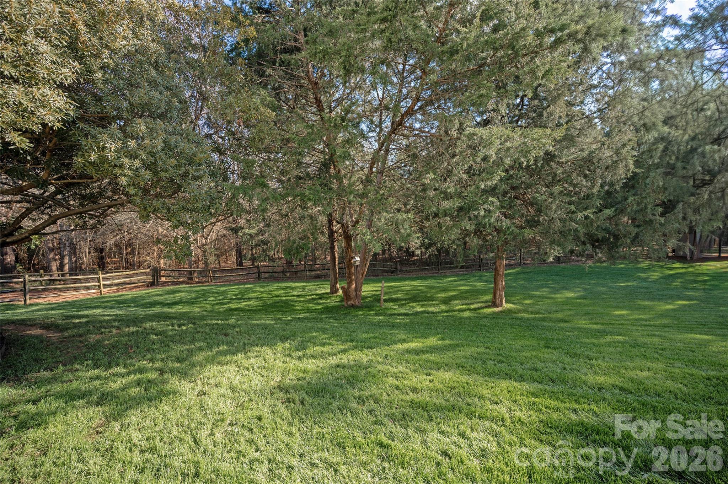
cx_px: 364
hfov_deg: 104.3
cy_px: 242
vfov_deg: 81.1
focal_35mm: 14
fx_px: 283
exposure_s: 1/250
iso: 200
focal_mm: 14
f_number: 4.5
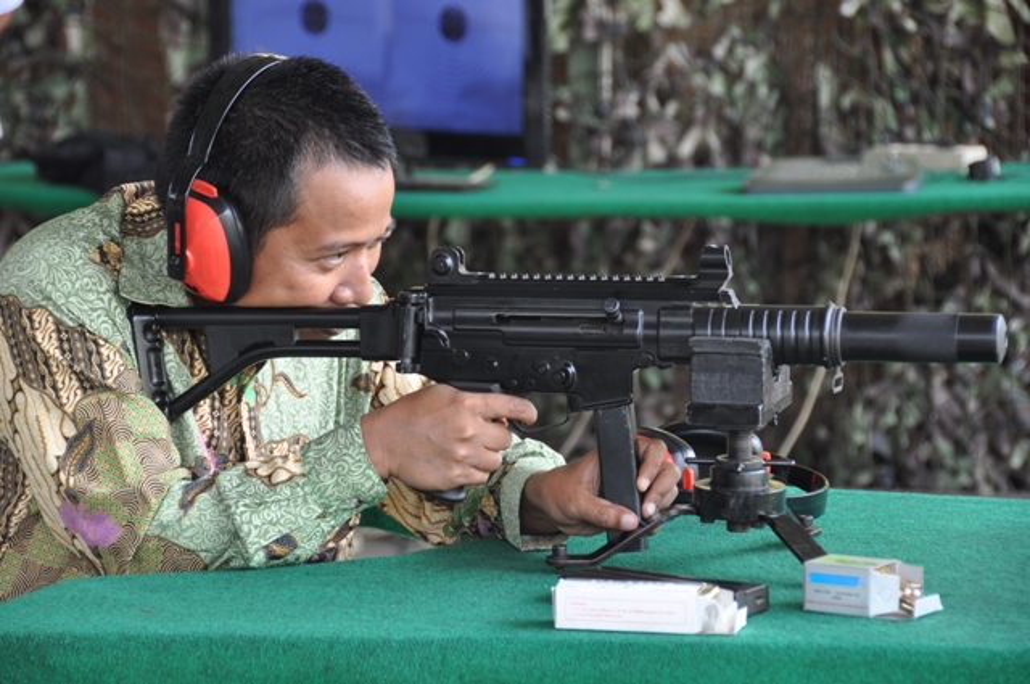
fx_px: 4500
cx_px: 515
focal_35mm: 158
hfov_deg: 13.1
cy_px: 342
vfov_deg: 8.7
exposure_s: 1/80
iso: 400
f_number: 5.3
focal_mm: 105
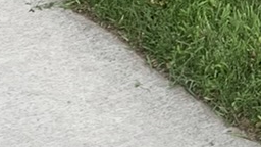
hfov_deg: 9.0
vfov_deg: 5.3
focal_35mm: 227
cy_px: -137
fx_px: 1571
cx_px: 492
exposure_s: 1/121
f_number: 1.8
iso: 40
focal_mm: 4.25
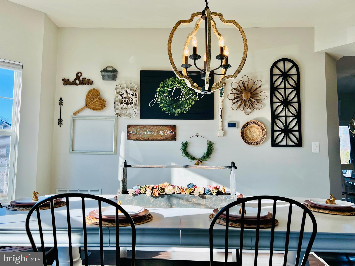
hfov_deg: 67.3
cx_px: 178
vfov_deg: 53.1
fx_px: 267
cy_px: 133
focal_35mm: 26
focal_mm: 5.7
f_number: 1.5
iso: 50
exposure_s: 1/398
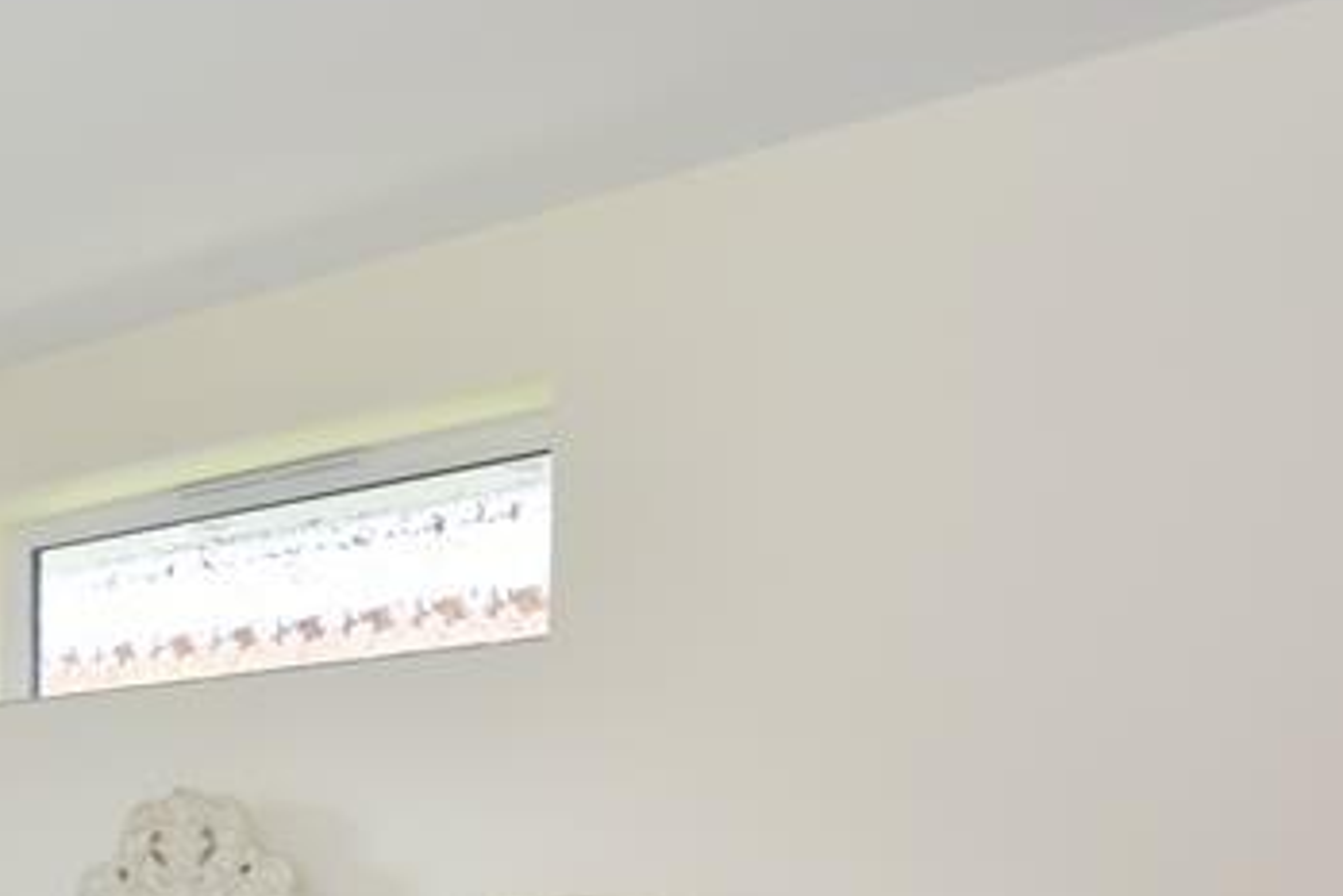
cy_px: 1006
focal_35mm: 44
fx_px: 1642
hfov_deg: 35.3
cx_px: -258
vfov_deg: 27.7
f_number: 4
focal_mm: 10
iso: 400
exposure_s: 1/250
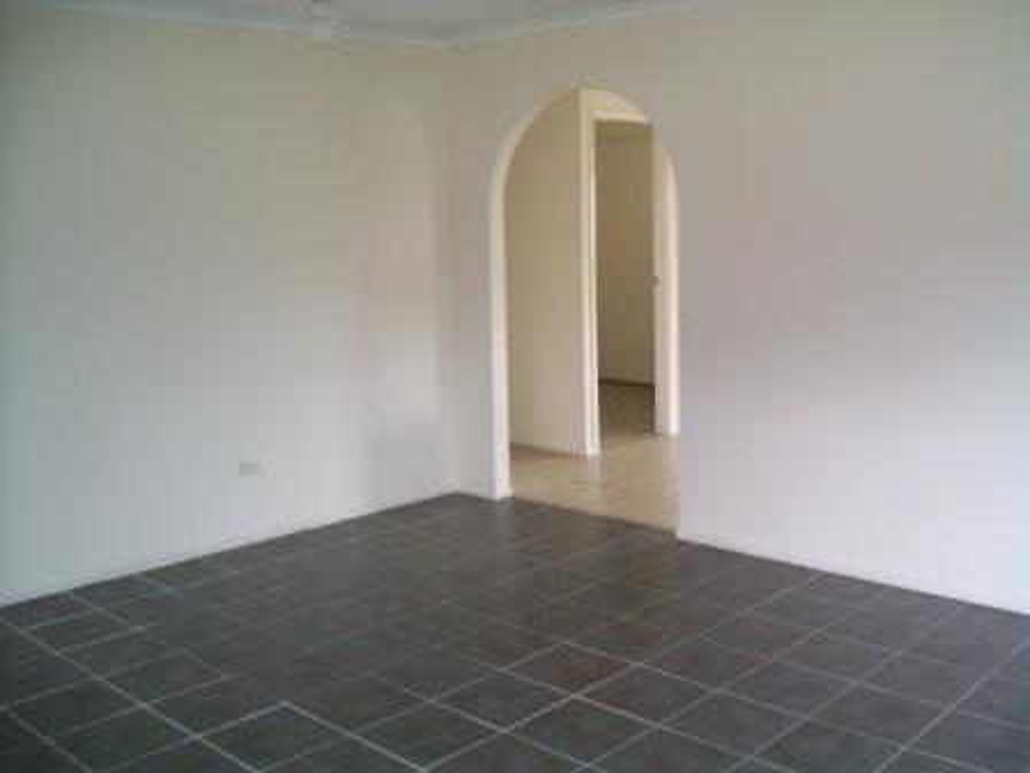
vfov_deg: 39.7
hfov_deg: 51.4
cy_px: 386
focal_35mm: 36
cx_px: 515
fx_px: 1071
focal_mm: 6
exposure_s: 1/64
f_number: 2.7
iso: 160
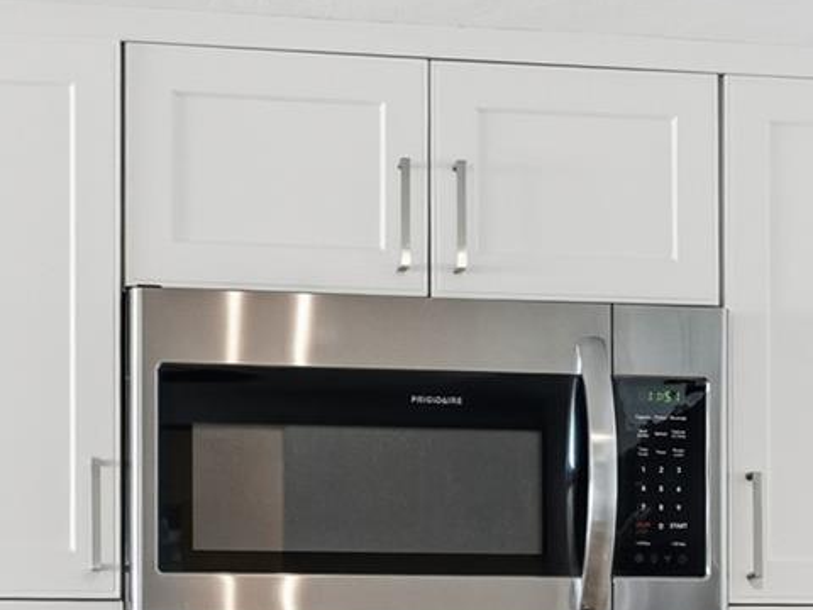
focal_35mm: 93
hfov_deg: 21.1
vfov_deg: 15.4
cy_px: 718
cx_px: 420
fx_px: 2184
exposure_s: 1/500
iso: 2000
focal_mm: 29
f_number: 3.5
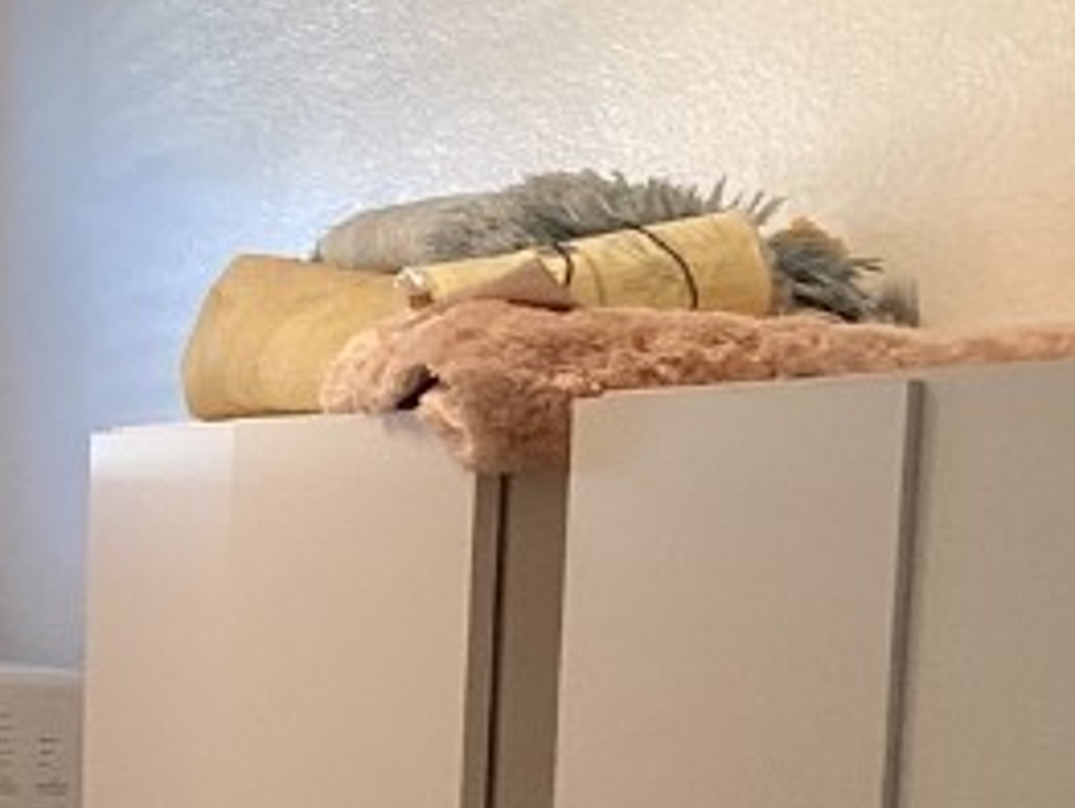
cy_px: 1017
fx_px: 3761
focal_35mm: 121
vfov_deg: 12.0
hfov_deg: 15.6
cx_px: -263
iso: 160
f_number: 2.4
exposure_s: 1/60
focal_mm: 3.3
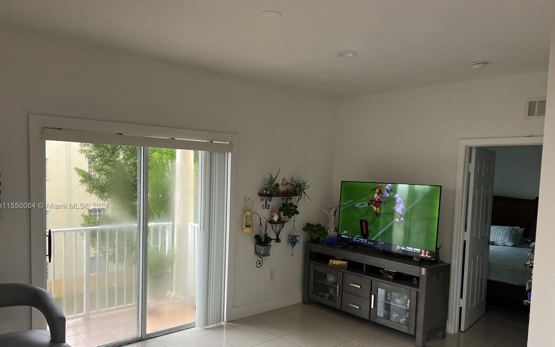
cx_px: 278
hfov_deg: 66.5
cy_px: 206
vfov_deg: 44.3
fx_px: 423
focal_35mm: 28
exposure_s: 1/120
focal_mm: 5.7
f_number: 1.5
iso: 125
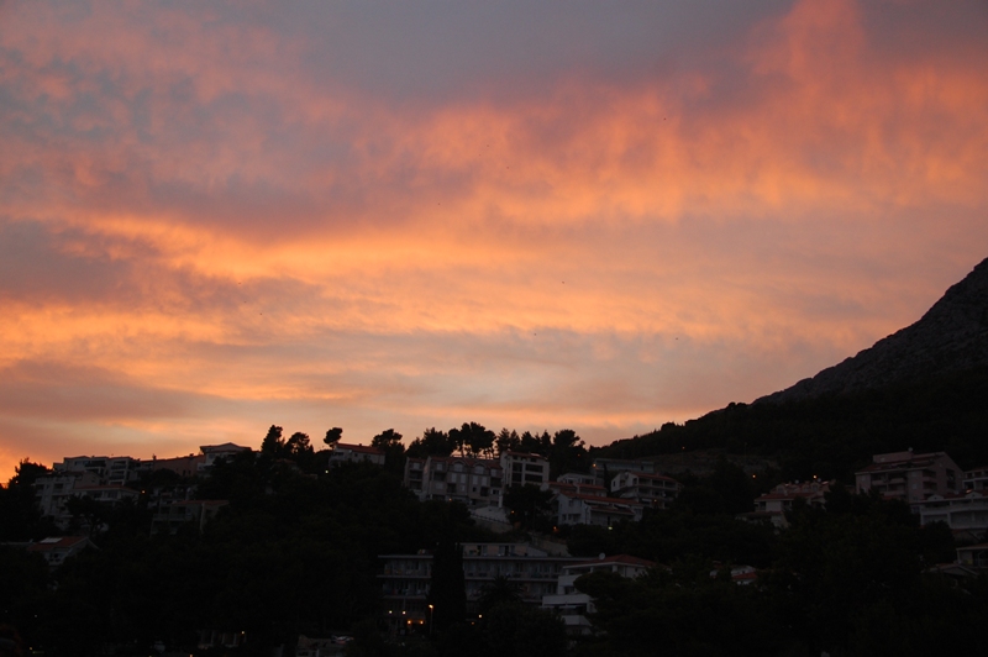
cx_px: 494
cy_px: 328
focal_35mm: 39
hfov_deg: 49.6
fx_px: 1069
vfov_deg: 34.2
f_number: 4.5
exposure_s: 1/80
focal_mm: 26
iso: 400
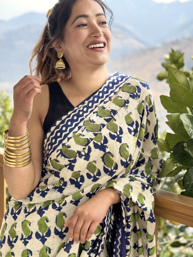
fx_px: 357
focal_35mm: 48
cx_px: 96
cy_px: 128
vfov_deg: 39.7
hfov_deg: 30.3
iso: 64
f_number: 1.78
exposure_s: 1/270
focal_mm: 6.86
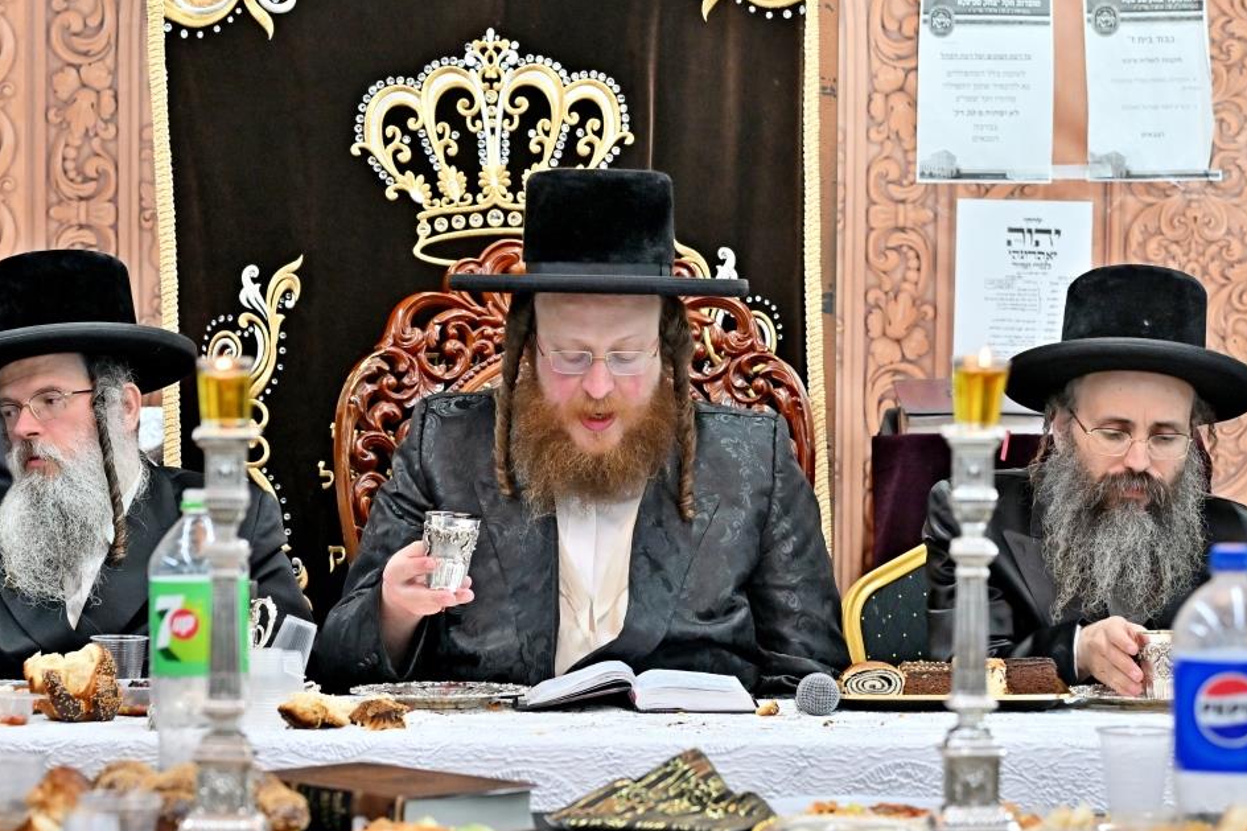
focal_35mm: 128
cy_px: 425
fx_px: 4433
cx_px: 583
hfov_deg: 16.0
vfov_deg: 10.7
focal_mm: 79
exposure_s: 1/160
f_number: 4
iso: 640
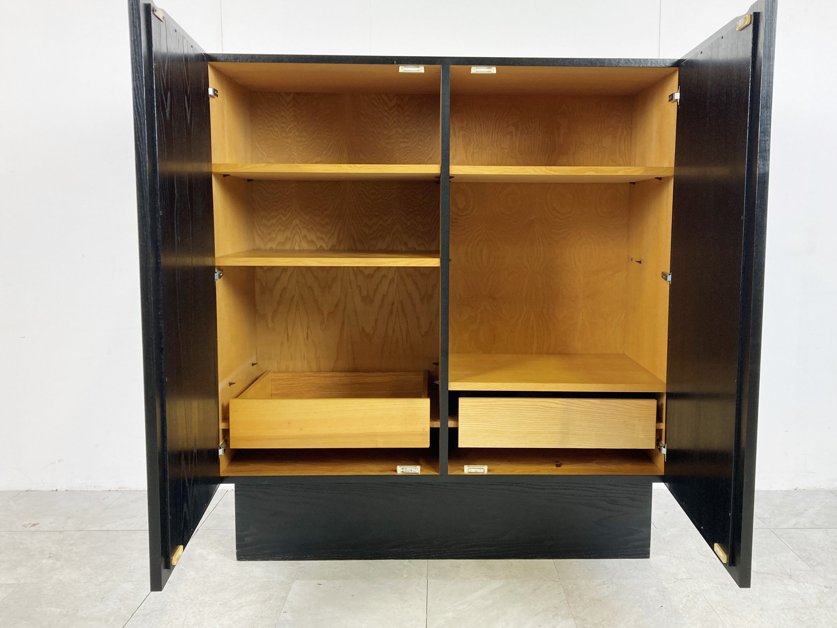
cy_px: 306
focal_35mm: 33
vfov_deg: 42.9
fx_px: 798
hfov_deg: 55.3
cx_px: 439
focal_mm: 3.99
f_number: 1.8
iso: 40
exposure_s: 1/50
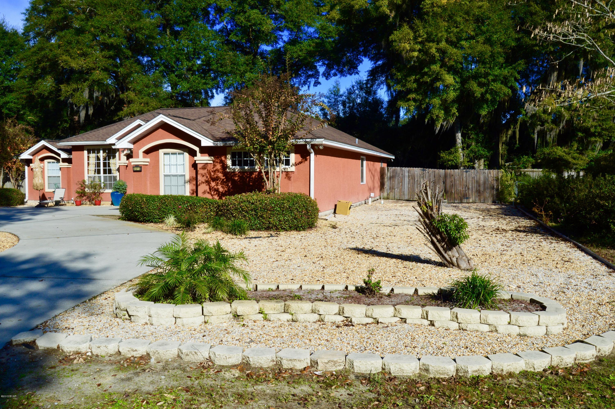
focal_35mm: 30
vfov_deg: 43.5
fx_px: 512
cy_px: 204
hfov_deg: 62.0
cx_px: 308
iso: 360
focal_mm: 20
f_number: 11
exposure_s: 1/500
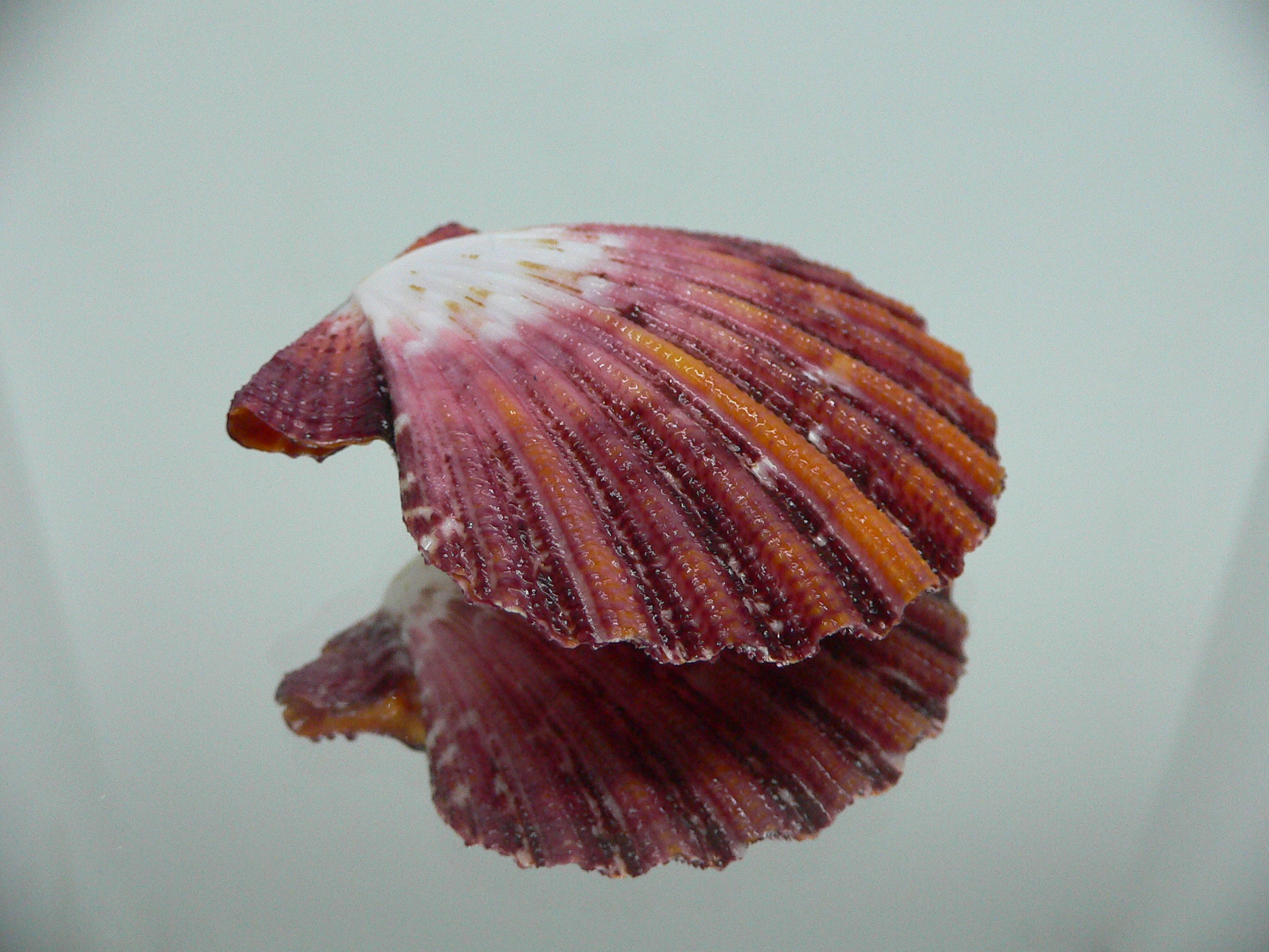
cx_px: 634
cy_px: 476
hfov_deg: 52.6
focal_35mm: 35
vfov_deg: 40.7
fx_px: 1283
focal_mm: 4.6
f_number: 2.8
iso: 200
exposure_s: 1/50
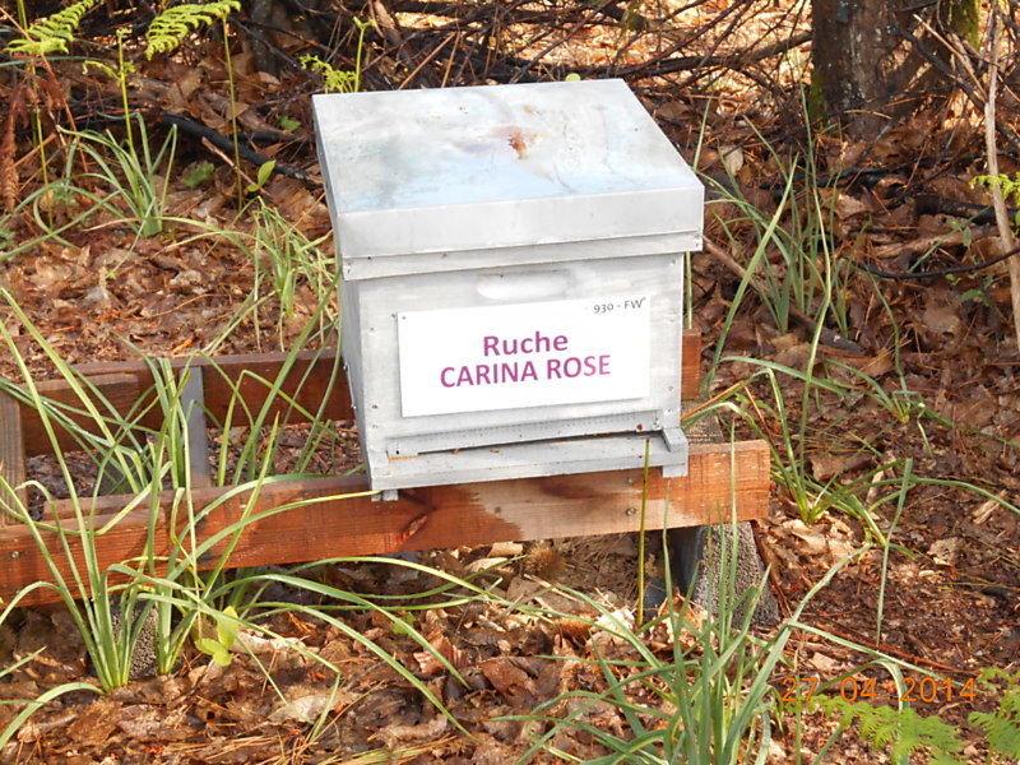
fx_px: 2122
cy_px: 382
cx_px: 510
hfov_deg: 27.0
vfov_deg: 20.4
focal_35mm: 72
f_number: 6
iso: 200
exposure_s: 1/60
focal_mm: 12.8
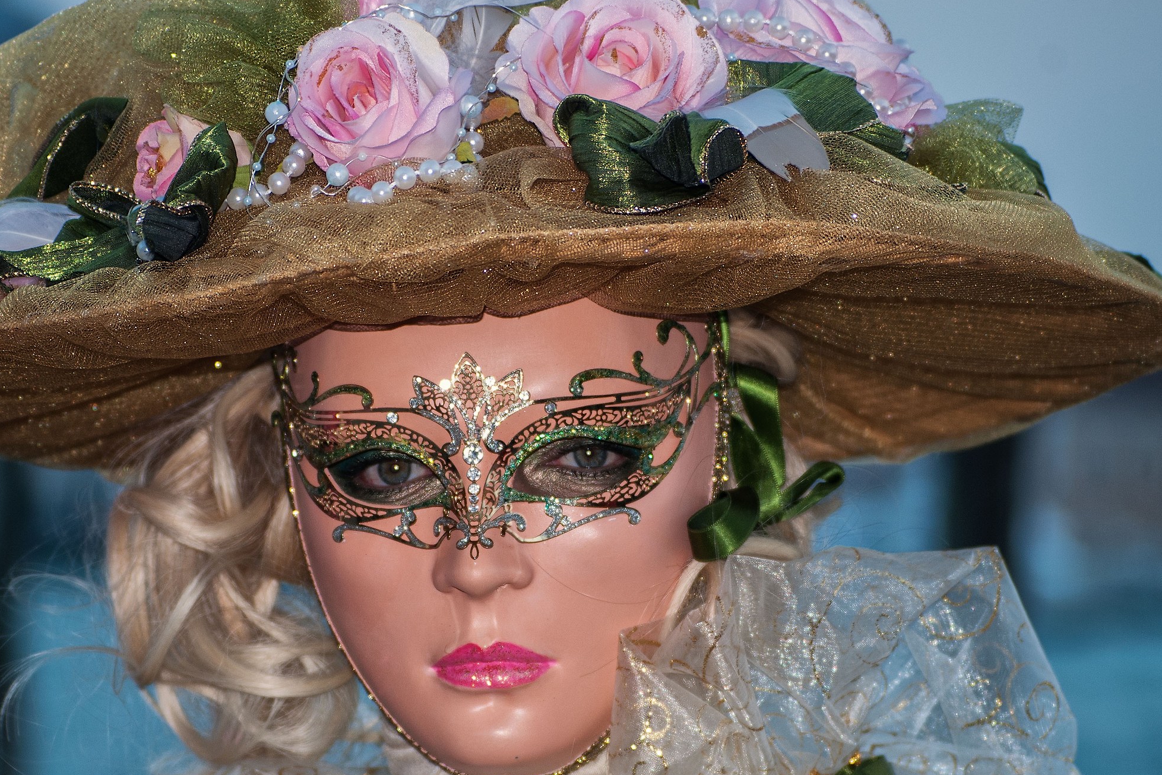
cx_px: 550
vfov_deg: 6.2
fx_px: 7133
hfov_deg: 9.3
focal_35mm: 221
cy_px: 452
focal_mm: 120
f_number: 5.3
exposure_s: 1/60
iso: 200
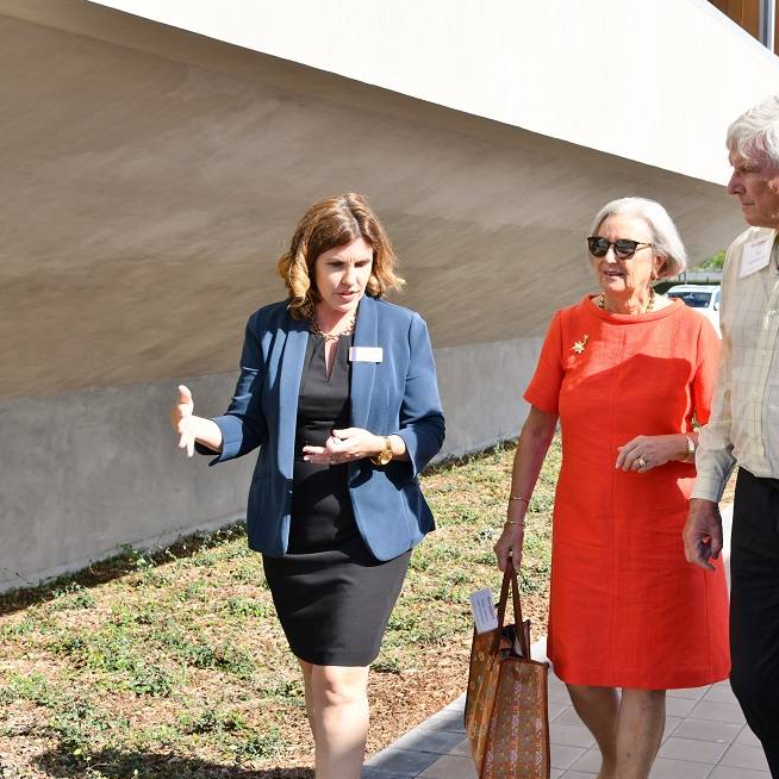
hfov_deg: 32.5
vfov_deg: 32.8
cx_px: 518
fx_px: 1324
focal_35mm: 52
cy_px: 393
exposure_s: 1/200
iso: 160
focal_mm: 40
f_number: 7.1
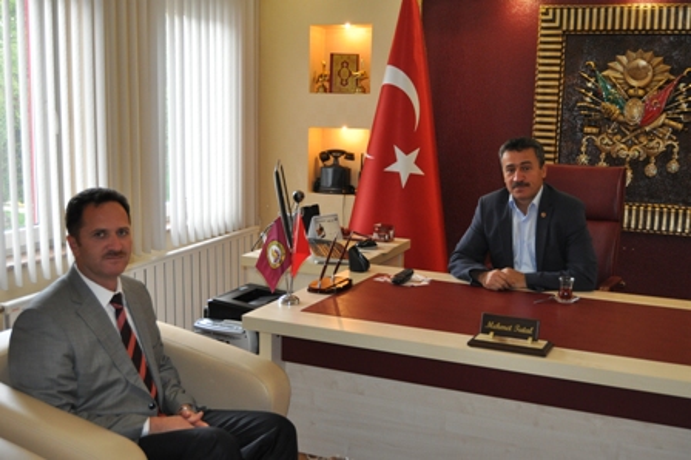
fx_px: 806
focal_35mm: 42
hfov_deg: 46.4
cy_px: 230
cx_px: 346
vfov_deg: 31.8
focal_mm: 28
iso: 800
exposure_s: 1/80
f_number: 4
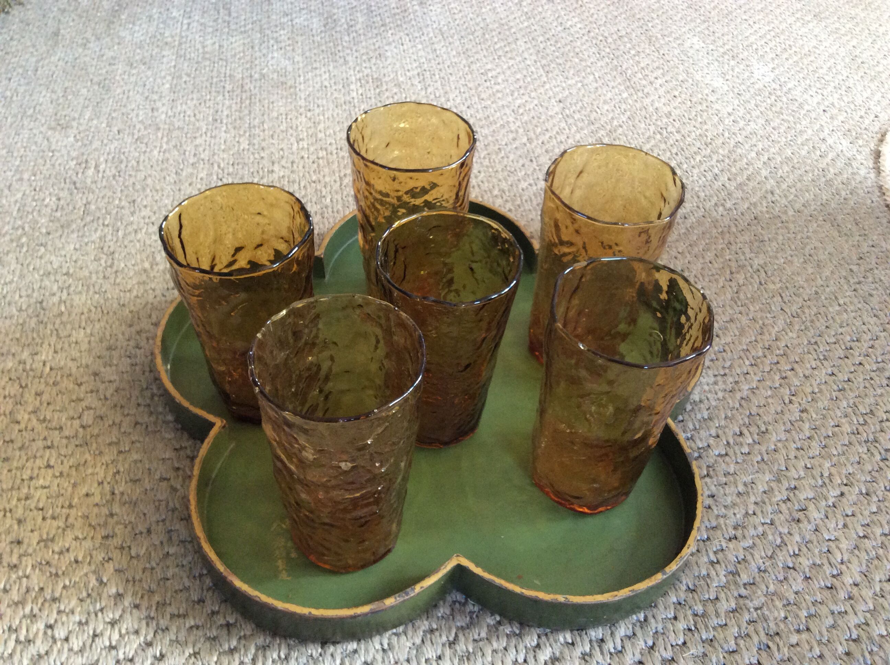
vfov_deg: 44.1
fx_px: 822
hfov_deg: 56.9
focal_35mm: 32
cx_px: 445
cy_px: 332
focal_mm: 3.3
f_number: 2.4
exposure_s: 1/25
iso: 160
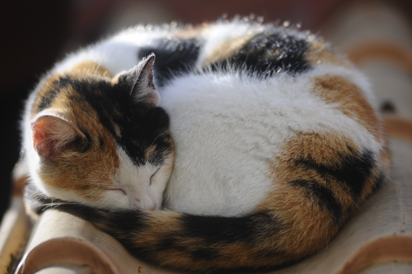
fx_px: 943
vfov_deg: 16.5
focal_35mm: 82
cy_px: 137
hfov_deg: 24.6
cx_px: 206
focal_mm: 55
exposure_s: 1/1250
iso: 200
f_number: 1.6
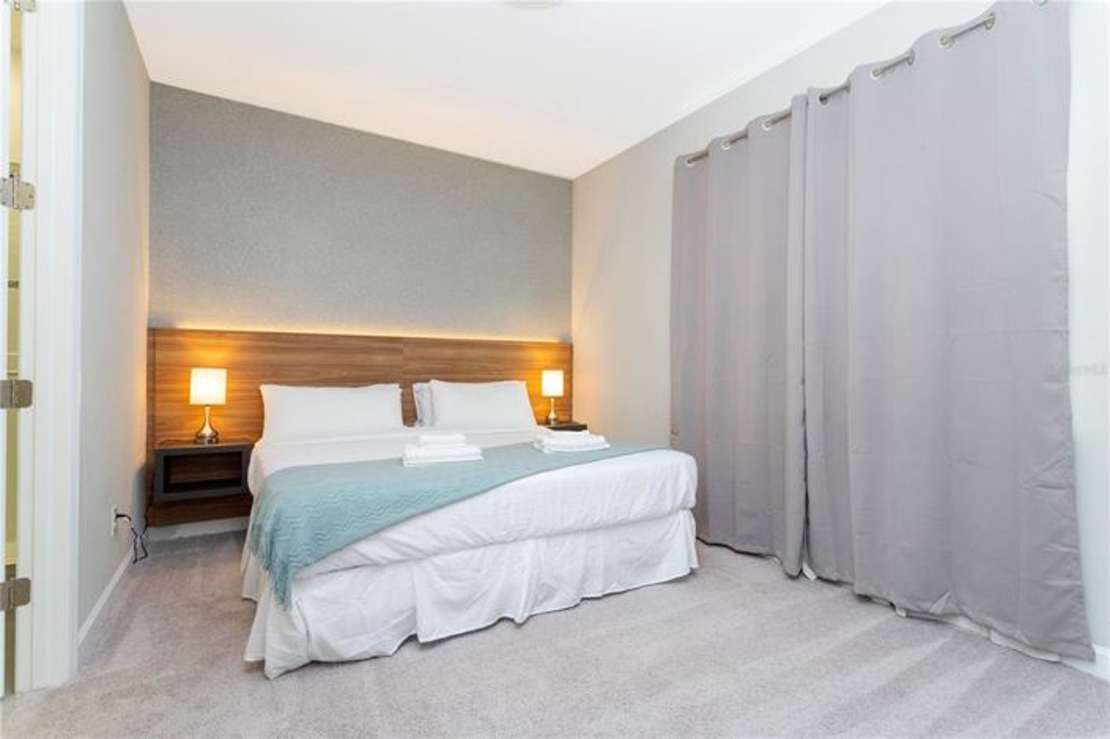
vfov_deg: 70.4
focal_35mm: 17
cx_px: 555
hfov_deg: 93.3
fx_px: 524
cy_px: 370
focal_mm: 17
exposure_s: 1/20
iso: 1000
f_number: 14
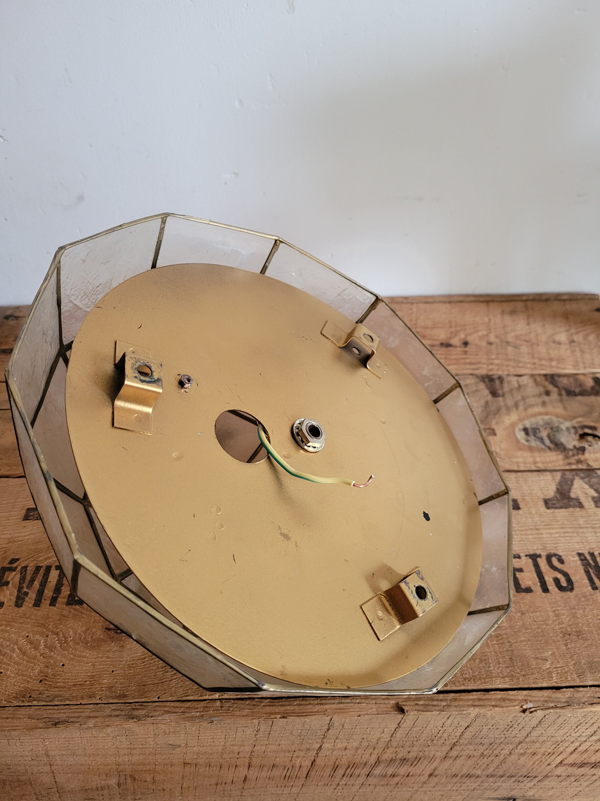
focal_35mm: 26
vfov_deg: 67.3
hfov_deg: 53.1
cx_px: 300
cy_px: 400
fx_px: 601
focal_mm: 5.4
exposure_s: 1/50
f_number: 1.8
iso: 500
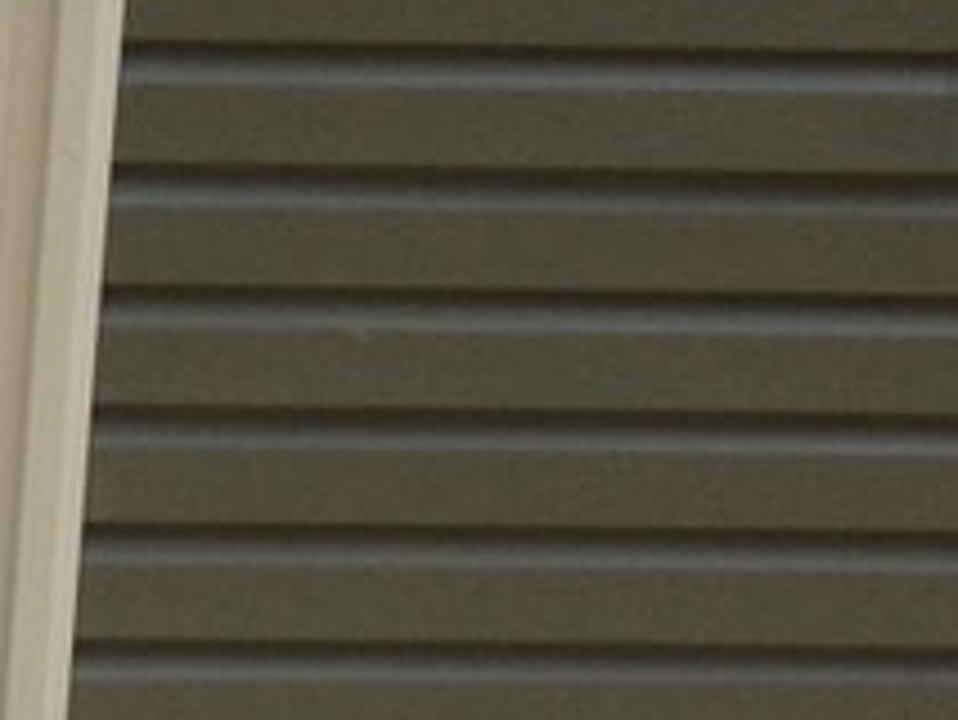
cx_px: -920
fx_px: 6064
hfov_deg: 8.6
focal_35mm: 219
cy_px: 1476
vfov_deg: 6.6
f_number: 2.4
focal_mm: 4.28
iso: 50
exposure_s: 1/541
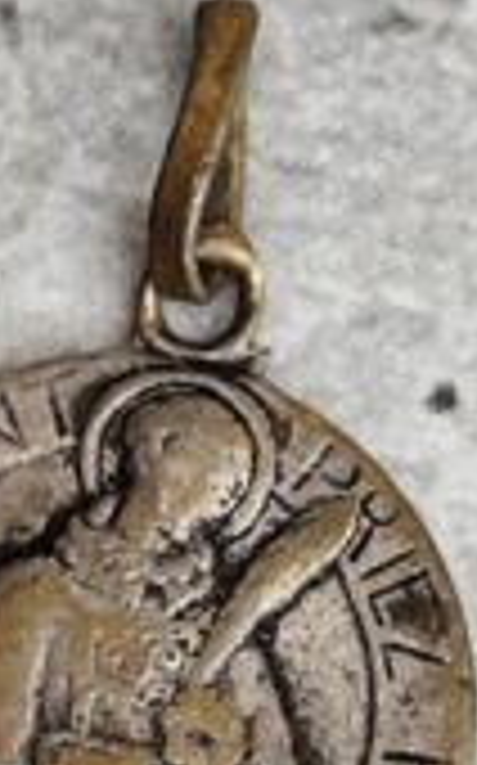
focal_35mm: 232
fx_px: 4834
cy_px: 630
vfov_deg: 9.0
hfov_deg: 5.6
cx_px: 189
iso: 64
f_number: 1.65
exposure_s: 1/100
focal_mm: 6.19
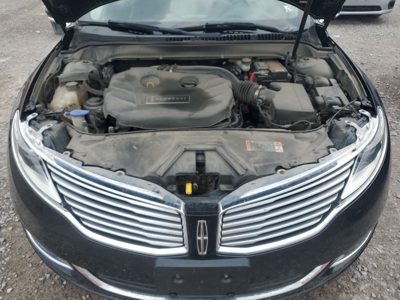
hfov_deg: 67.3
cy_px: 150
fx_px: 300
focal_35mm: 26
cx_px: 200
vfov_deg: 53.1
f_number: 1.5
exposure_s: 1/1250
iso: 50
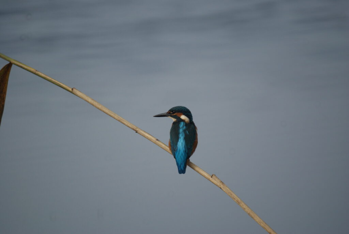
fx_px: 7281
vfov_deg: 1.8
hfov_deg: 2.7
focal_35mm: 750
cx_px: 174
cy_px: 117
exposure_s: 1/500
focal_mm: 500
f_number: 8
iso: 200
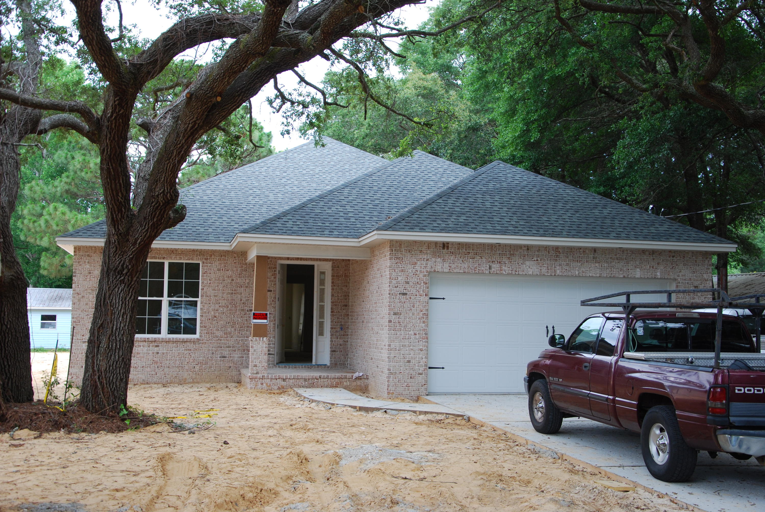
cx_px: 382
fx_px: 894
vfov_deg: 32.0
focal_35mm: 42
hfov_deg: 46.3
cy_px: 256
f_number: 4.5
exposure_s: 1/80
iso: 200
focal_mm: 28
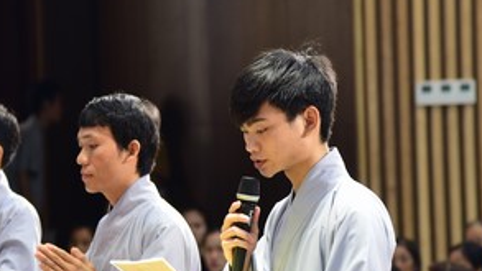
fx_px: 3567
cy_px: 125
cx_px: 222
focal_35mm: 279
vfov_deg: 4.4
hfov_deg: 7.7
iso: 1000
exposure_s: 1/50
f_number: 4.5
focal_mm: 120
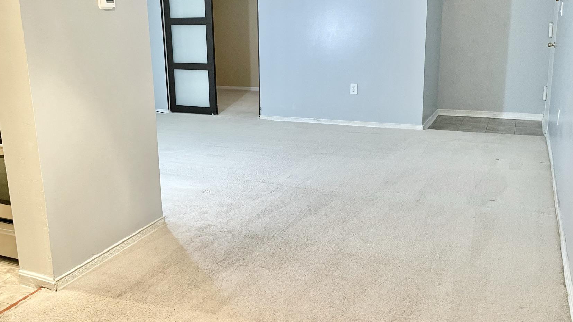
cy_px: 142
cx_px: 249
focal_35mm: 35
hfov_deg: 56.4
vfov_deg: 33.7
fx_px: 532
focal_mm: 4.2
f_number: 1.6
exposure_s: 1/60
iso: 125
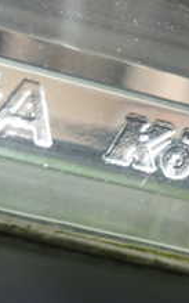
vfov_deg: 23.7
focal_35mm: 87
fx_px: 717
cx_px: 276
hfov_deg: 14.1
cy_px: 201
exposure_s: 1/125
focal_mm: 5.5
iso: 640
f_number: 2.3
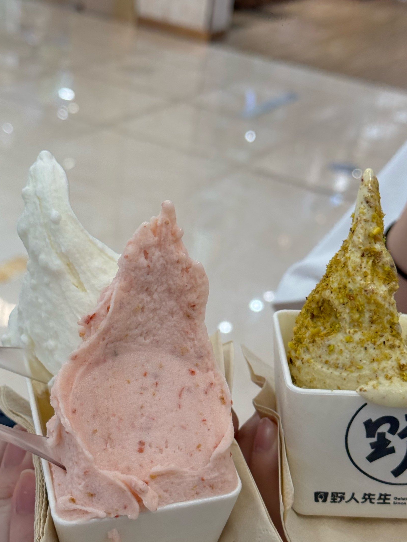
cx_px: 204
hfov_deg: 24.0
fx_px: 956
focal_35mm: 61
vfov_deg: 31.7
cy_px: 262
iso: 80
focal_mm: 6.76
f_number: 1.78
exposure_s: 1/164
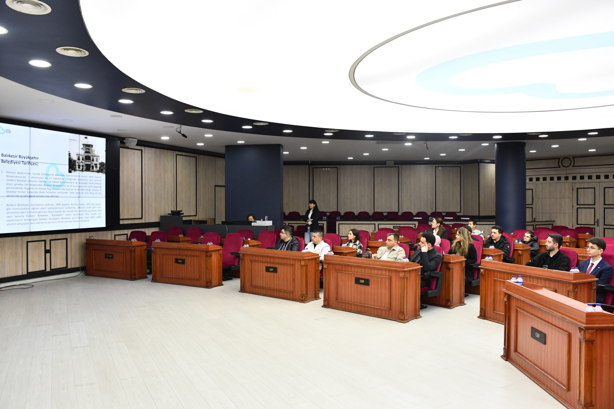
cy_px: 204
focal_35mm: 27
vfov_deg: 47.9
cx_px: 307
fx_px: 460
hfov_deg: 67.4
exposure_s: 1/125
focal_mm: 18
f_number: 5.6
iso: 1600
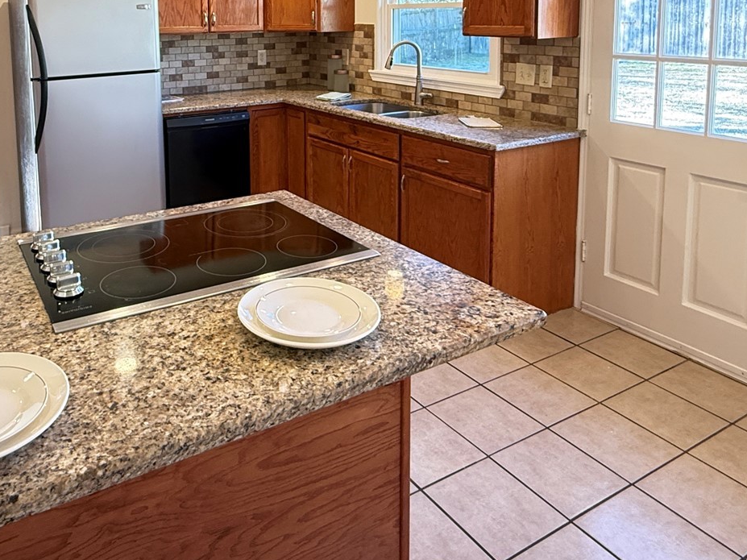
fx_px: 626
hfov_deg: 60.3
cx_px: 251
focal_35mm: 29
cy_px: 74
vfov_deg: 44.6
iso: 250
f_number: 2.2
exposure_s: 1/60
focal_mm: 2.22
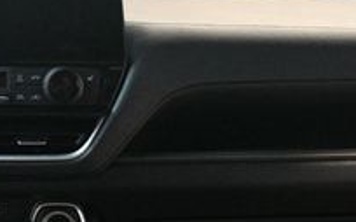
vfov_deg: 13.5
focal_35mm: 96
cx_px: -47
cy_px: 56
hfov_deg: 20.5
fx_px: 930
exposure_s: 1/60
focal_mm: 20
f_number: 3.5
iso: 3600
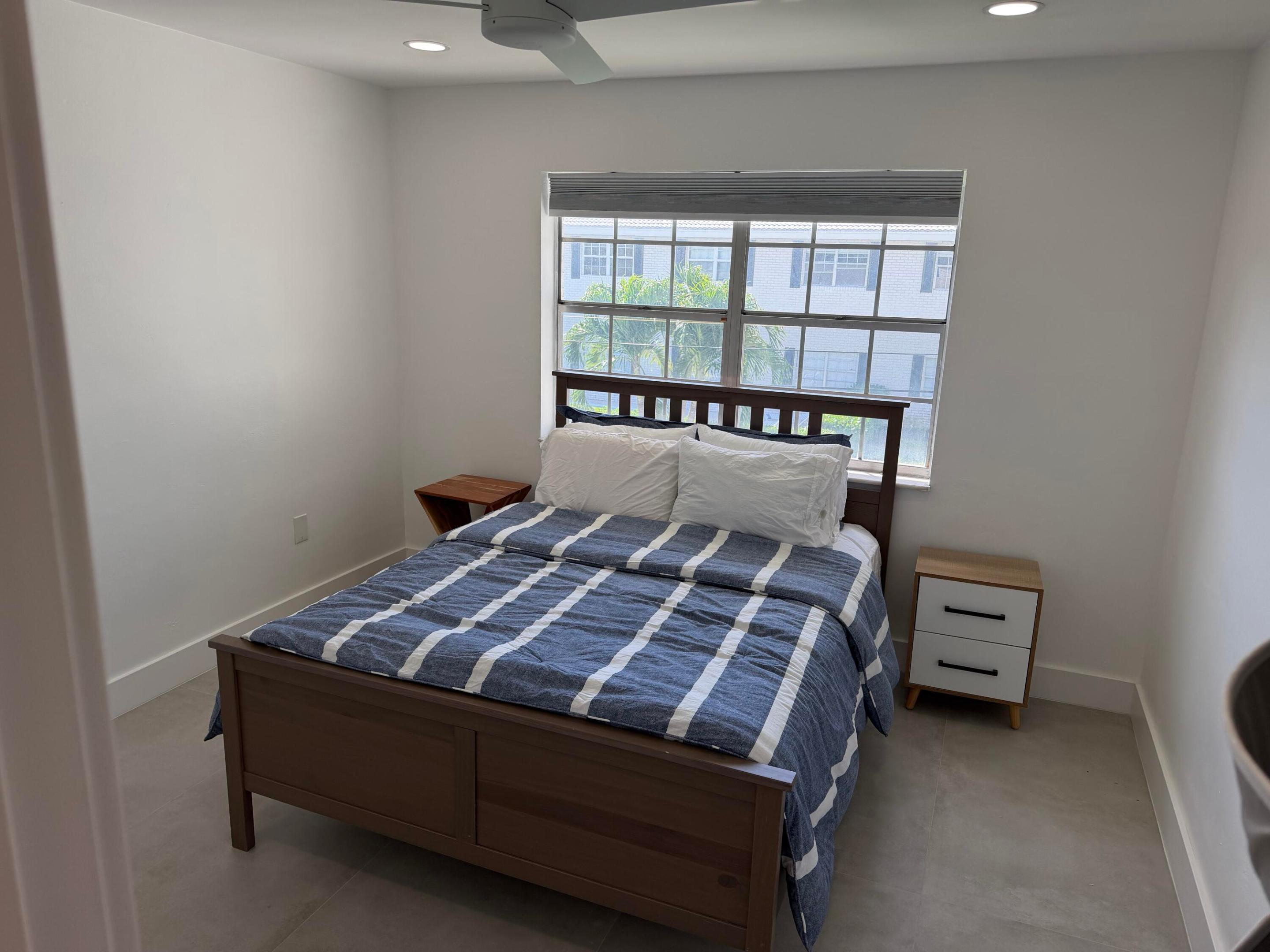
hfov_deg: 71.6
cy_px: 476
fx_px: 881
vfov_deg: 56.8
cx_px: 635
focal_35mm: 24
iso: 100
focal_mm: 6.76
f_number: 1.78
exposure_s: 1/510
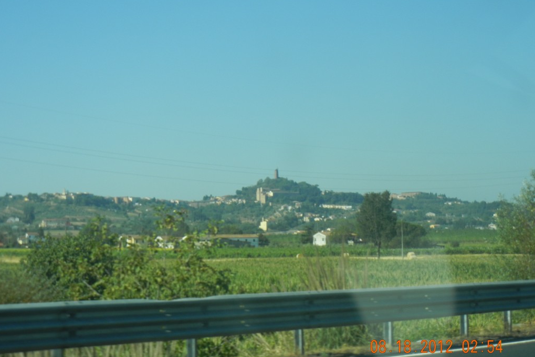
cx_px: 267
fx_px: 1382
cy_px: 187
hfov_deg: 21.9
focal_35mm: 93
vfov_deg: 14.7
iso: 160
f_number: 4.4
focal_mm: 16
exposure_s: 1/675
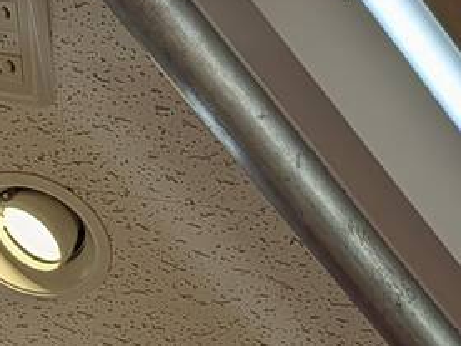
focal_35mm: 139
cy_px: 567
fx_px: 1852
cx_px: 81
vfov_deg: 10.2
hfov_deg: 14.1
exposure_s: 1/1923
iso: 29
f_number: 1.68
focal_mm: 6.9
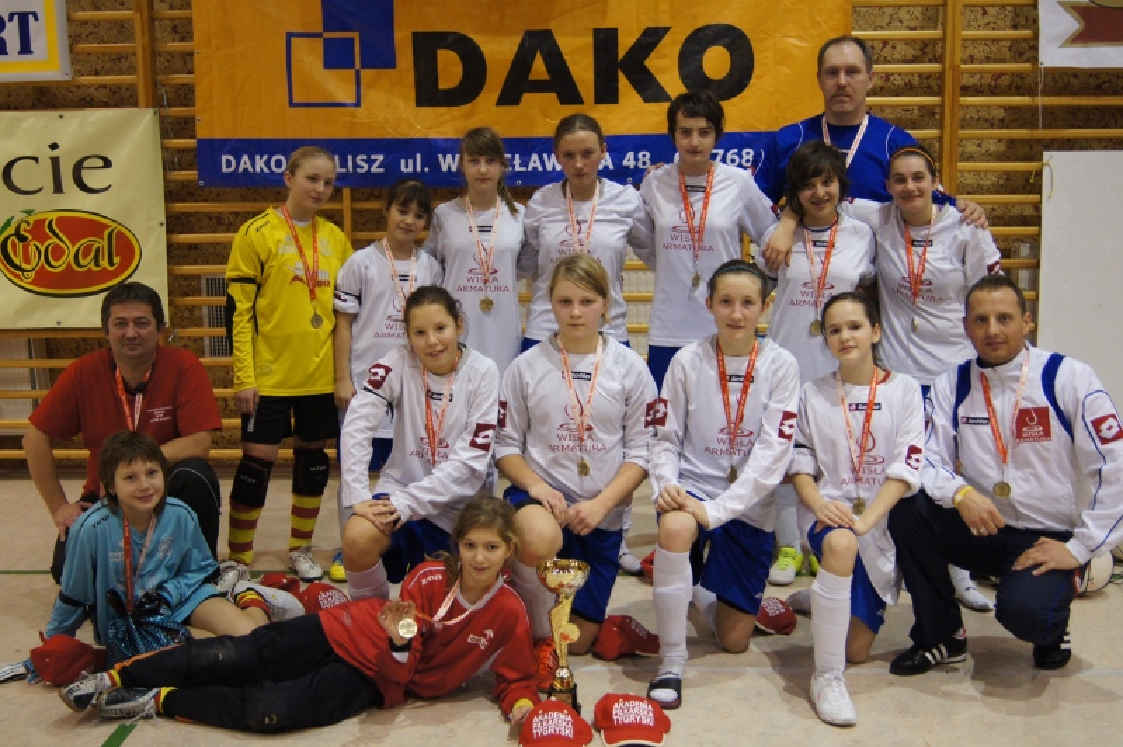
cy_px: 374
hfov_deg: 43.6
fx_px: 1403
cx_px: 562
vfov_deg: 29.8
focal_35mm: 45
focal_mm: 30
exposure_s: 1/125
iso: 1600
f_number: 4.5
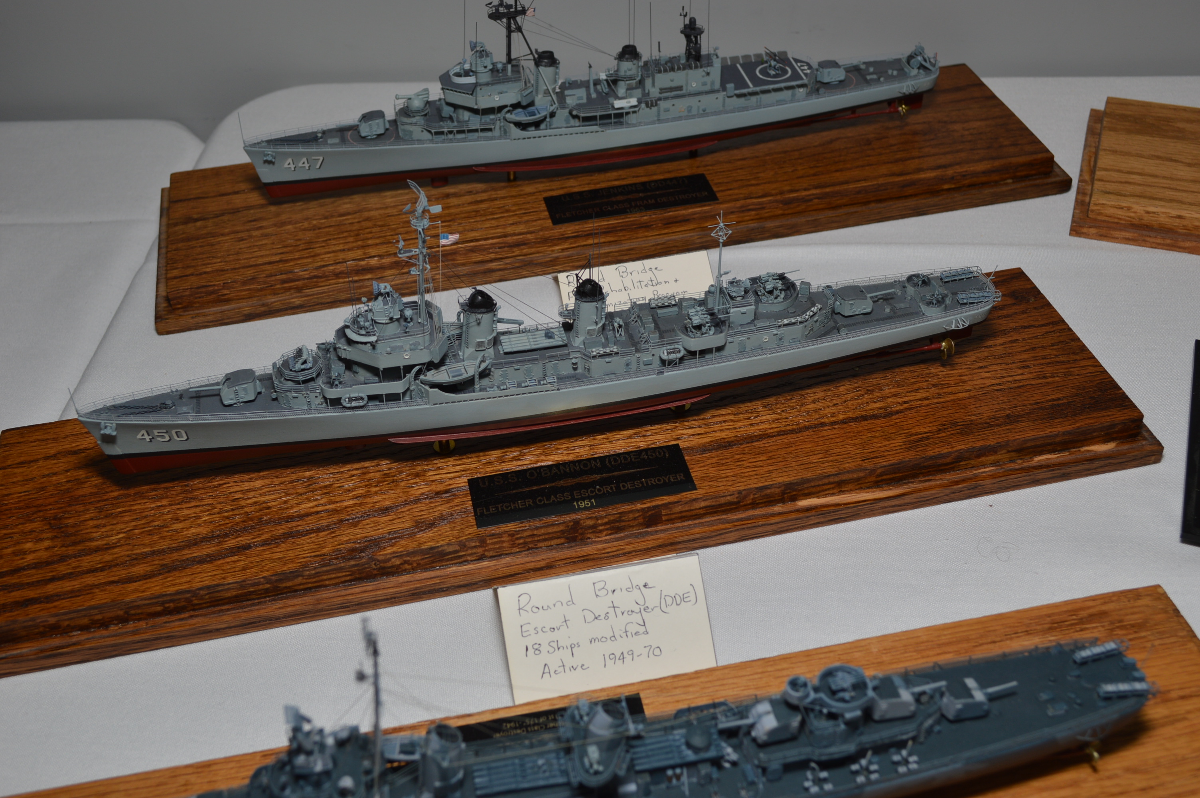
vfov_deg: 34.1
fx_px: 1299
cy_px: 399
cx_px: 600
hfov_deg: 49.6
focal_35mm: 39
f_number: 8
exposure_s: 1/60
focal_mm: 26
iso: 100
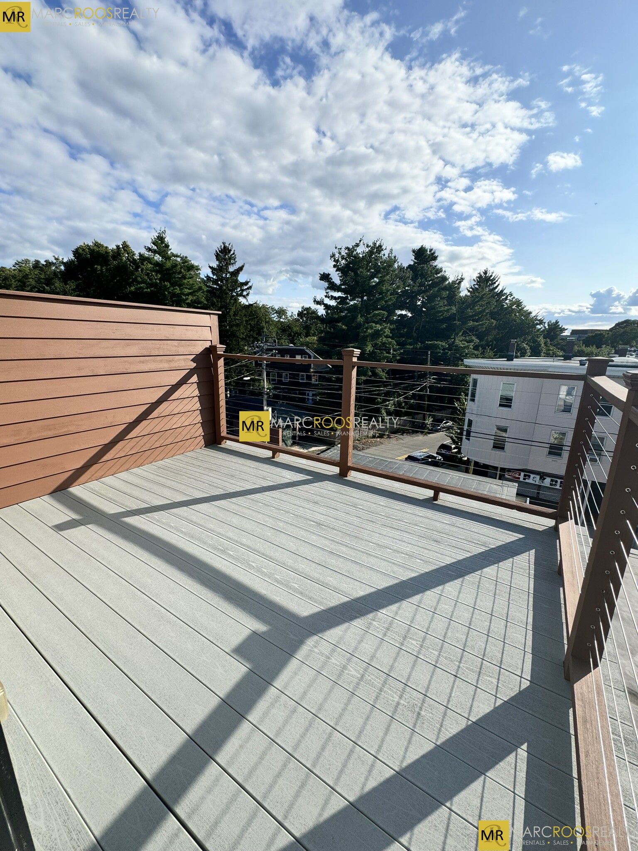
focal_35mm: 14
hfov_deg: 85.7
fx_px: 344
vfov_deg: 102.1
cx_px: 319
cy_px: 426
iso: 50
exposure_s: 1/1395
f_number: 2.2
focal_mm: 2.22
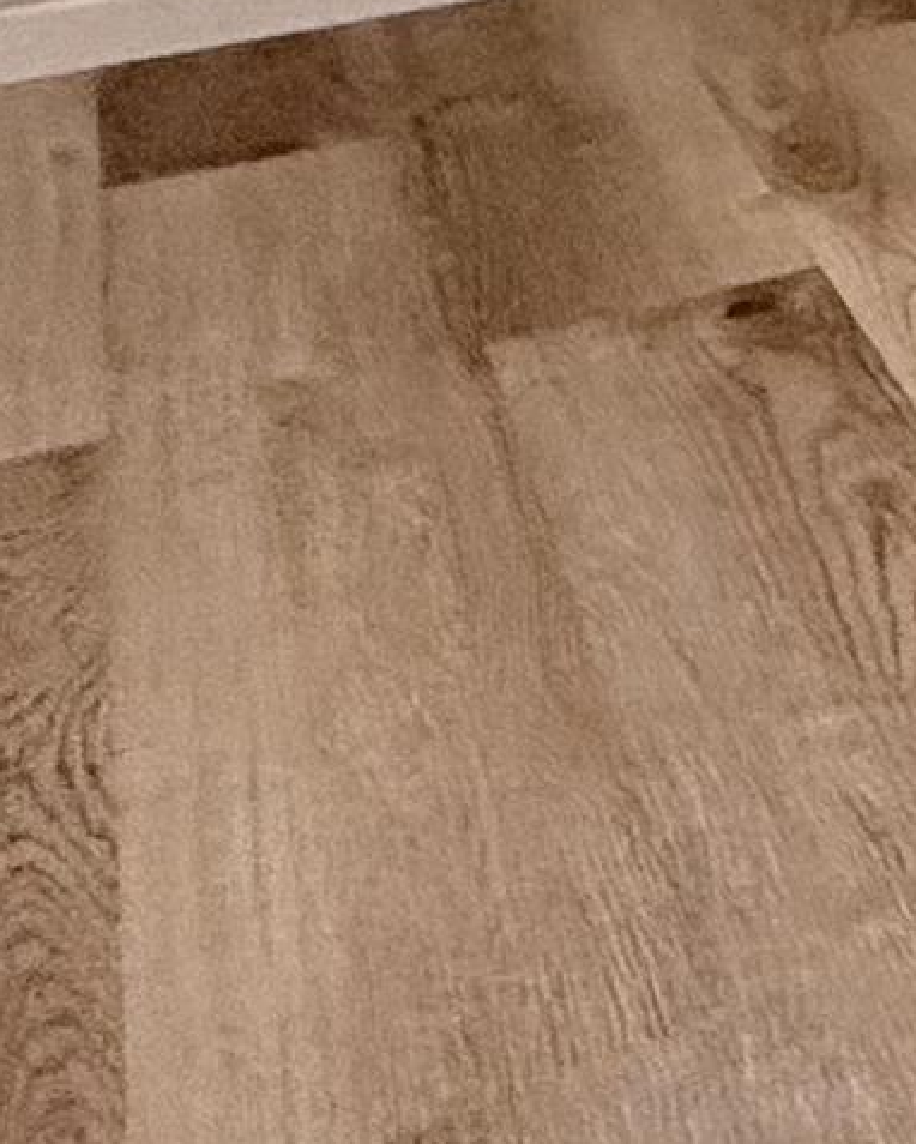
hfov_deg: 11.0
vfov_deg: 18.1
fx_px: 2980
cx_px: 2789
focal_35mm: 88
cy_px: -789
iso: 250
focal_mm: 2.22
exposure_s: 1/120
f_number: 2.2
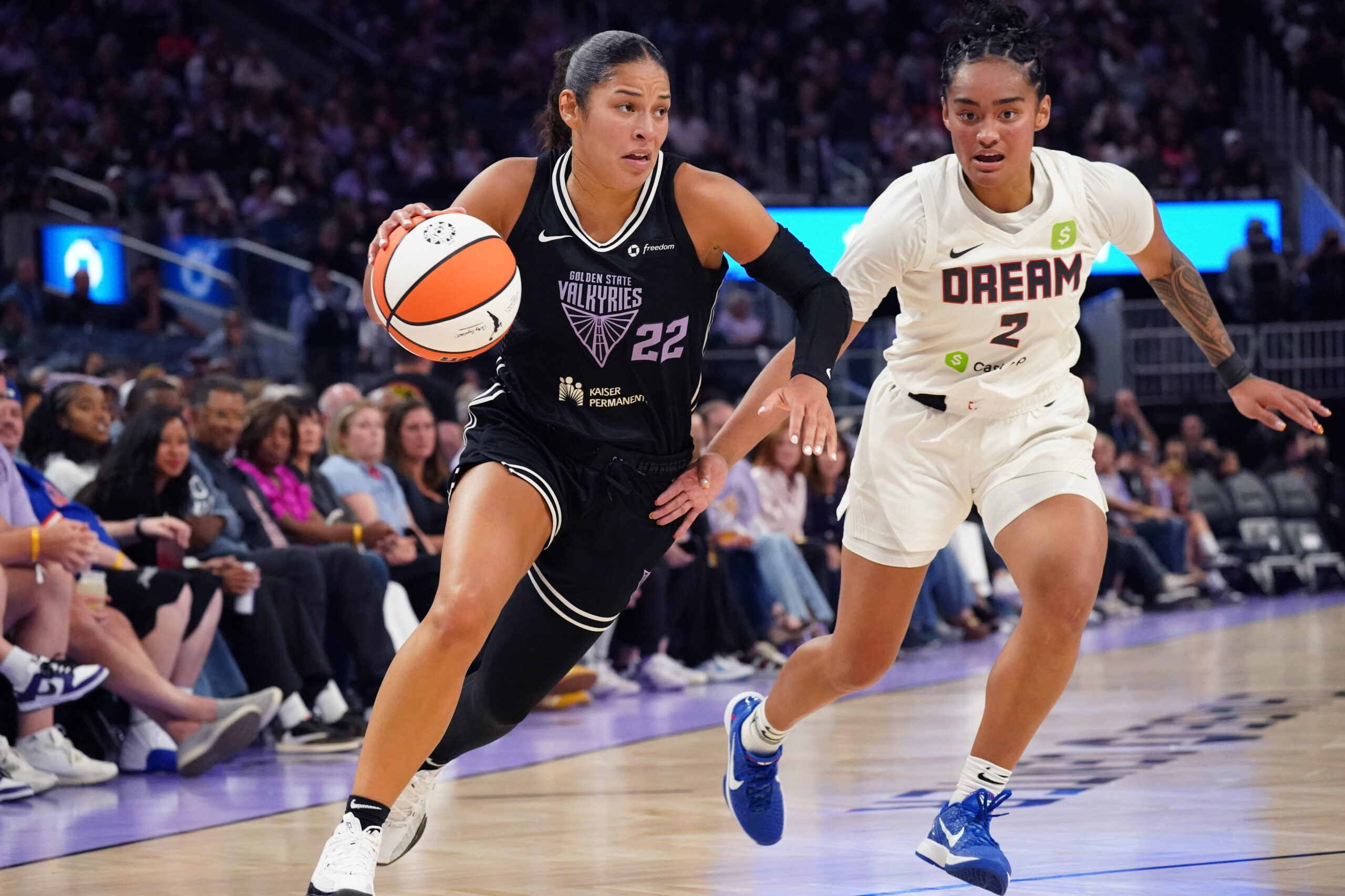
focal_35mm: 112
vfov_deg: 12.2
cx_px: 672
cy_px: 448
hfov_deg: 18.3
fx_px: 4184
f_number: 5.6
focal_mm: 112
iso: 10000
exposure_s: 1/1250
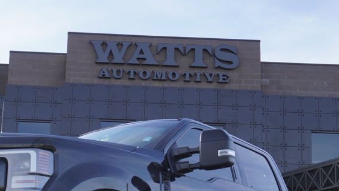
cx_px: 113
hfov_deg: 29.2
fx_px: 647
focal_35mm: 72
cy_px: 201
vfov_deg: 16.4
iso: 100
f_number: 6.3
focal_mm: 25
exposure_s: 1/125
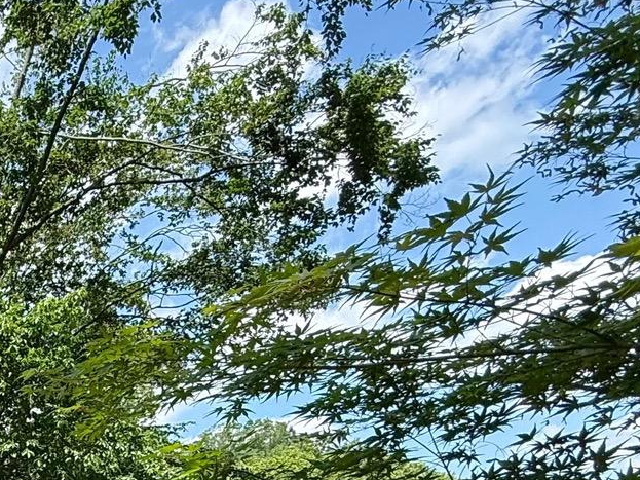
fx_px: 850
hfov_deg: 31.6
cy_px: 588
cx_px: -195
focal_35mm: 46
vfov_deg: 27.4
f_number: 2.2
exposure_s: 1/644
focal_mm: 2.22
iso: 64
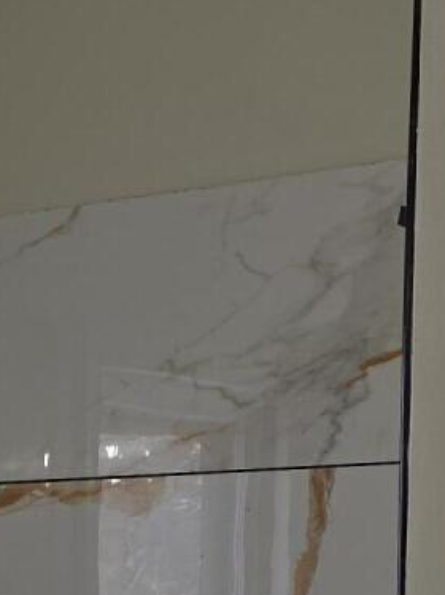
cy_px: 988
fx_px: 2111
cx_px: -73
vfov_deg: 14.5
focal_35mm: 123
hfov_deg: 11.8
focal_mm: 6.3
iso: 20
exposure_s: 1/60
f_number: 1.7
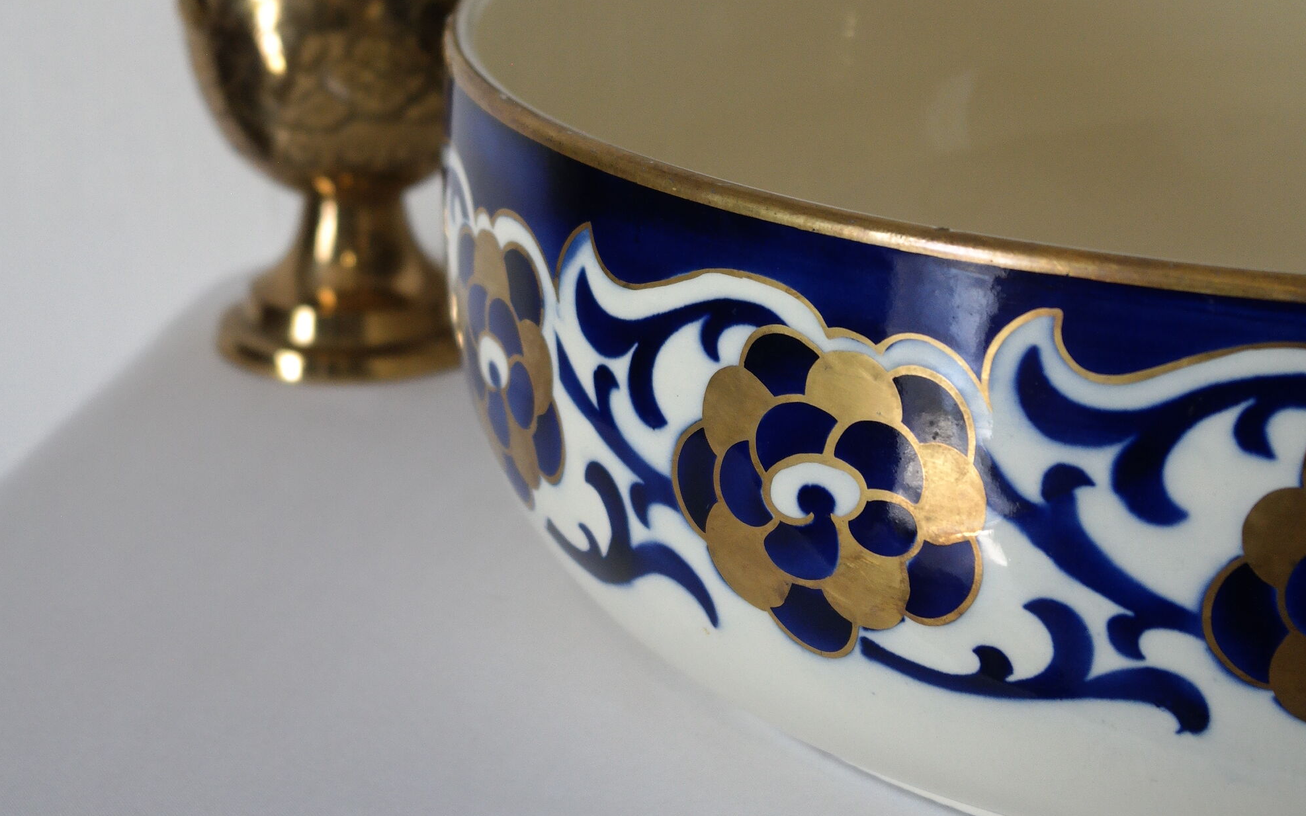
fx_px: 3773
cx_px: 654
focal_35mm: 106
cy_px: 103
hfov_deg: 19.6
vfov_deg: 12.3
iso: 400
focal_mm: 45
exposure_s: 1/80
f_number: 5
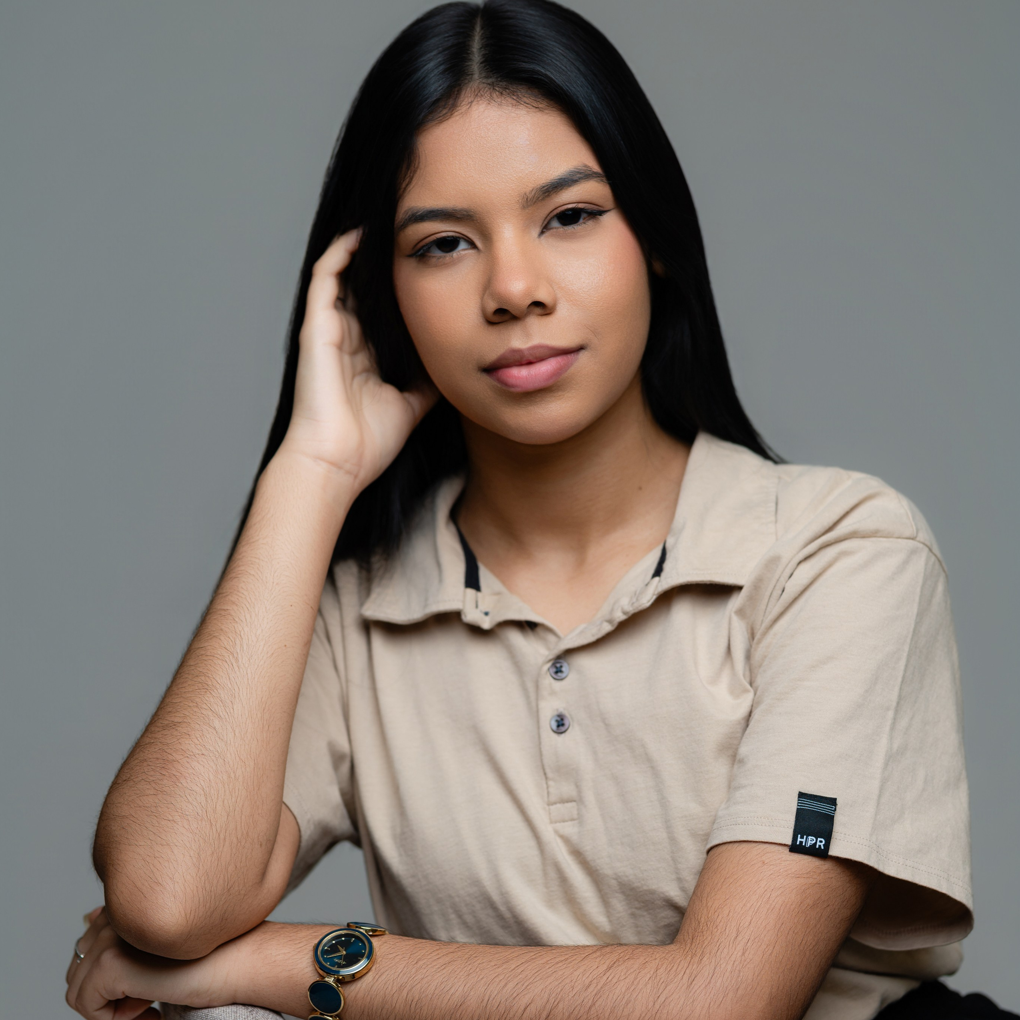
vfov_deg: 16.0
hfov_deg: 16.0
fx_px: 3634
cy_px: 625
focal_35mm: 109
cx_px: 511
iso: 64
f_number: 3.2
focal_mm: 85
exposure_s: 1/200
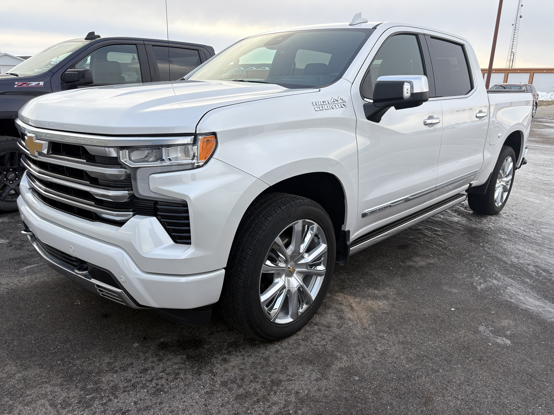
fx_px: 416
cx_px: 277
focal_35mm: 26
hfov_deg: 67.3
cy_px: 208
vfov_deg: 53.1
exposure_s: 1/196
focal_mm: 5.96
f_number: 1.6
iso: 40
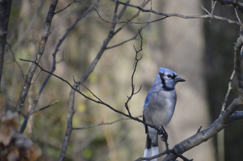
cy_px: 102
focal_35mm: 611
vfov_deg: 2.2
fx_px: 4122
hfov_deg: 3.4
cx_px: 161
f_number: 6.3
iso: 720
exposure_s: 1/500
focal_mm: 300
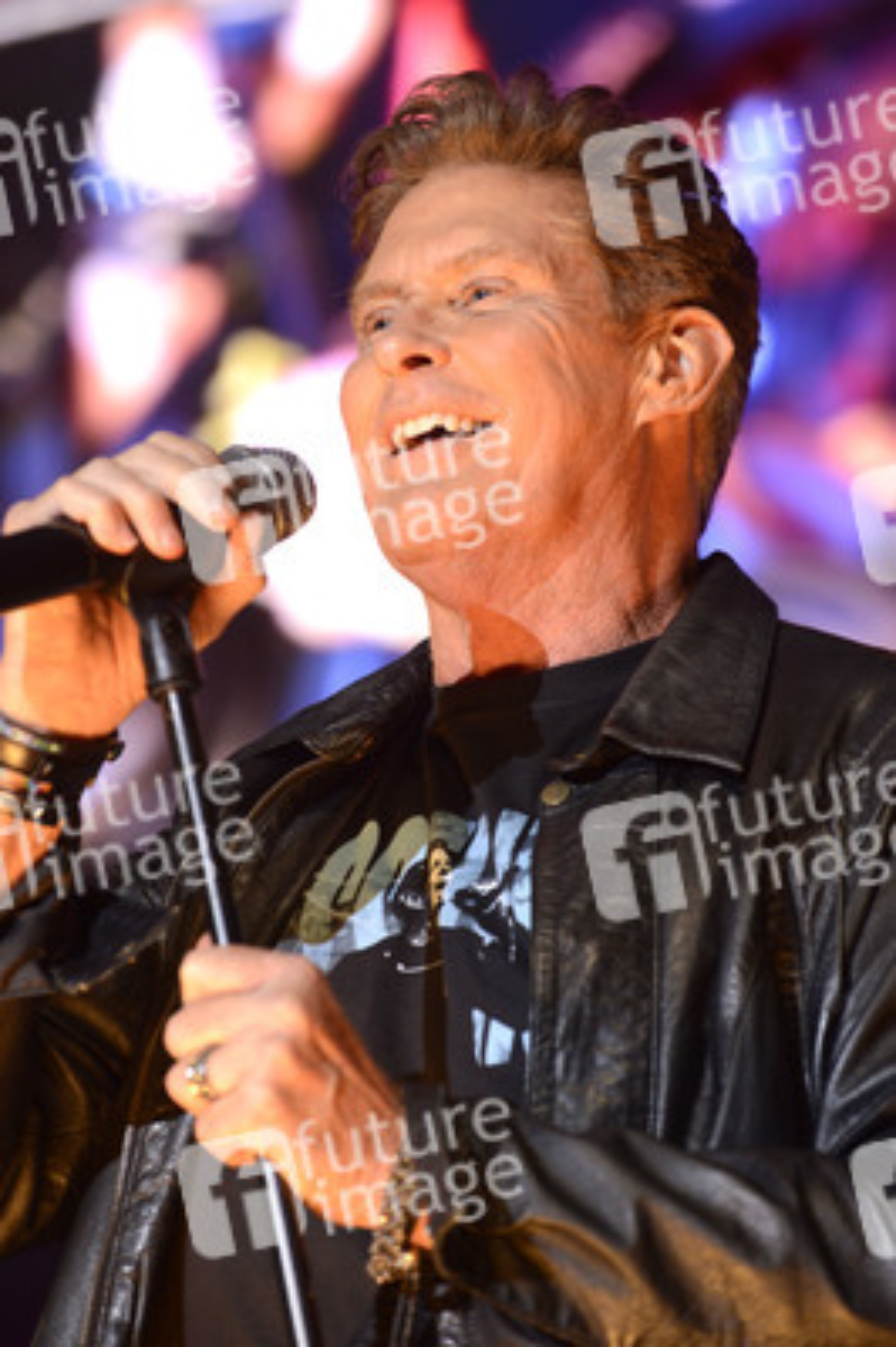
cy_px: 674
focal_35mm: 180
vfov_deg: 11.4
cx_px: 448
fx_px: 6731
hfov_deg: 7.6
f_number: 5
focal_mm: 180
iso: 2500
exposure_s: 1/320
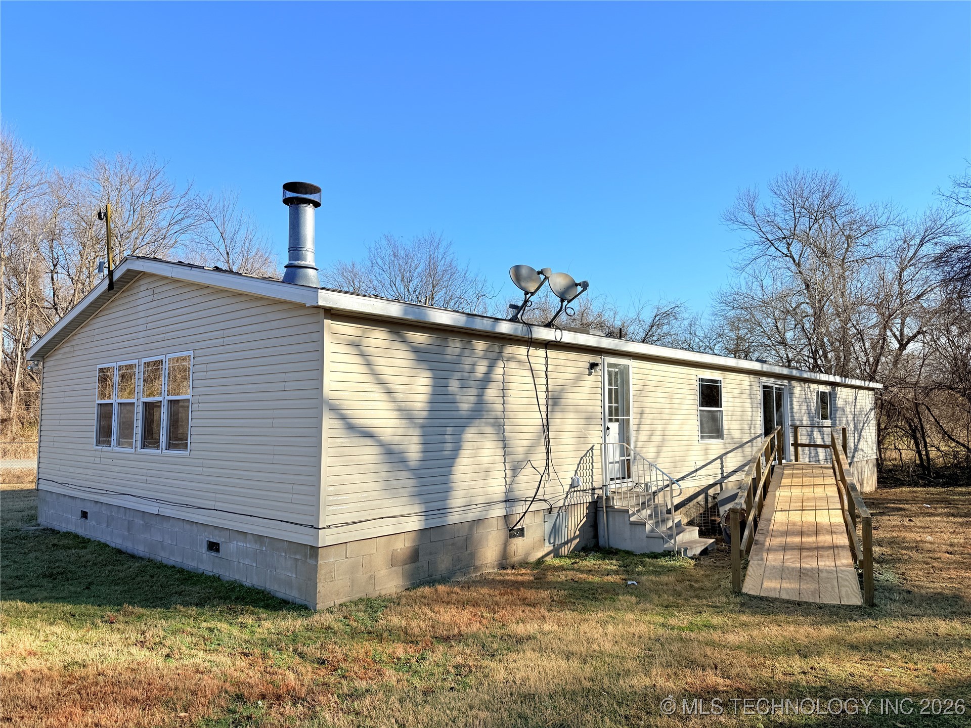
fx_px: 673
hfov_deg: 71.6
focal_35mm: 24
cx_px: 486
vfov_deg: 56.8
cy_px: 364
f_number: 1.78
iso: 80
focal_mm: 6.76
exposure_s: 1/3145
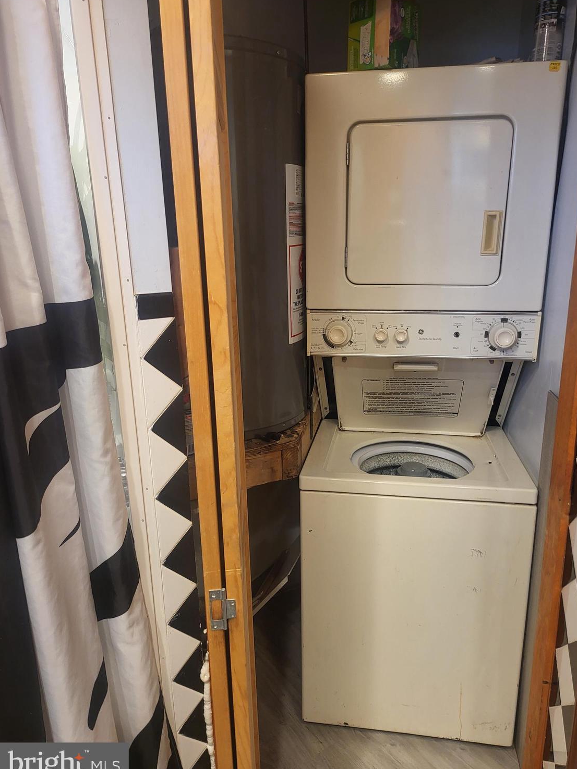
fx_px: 556
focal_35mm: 25
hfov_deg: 54.9
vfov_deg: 69.4
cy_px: 385
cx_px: 299
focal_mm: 5
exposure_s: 1/40
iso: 200
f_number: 1.8
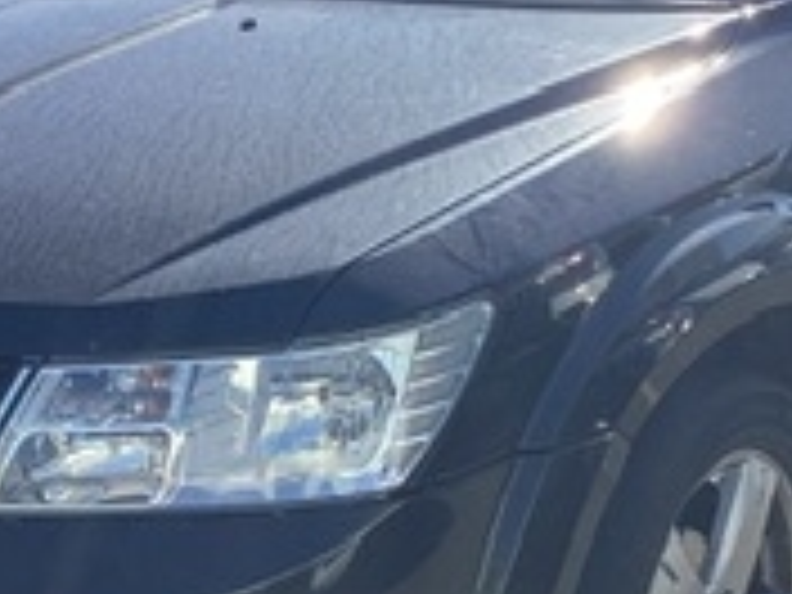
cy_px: 284
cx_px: 378
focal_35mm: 113
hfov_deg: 17.4
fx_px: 2585
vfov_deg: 13.1
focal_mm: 3.3
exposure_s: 1/1018
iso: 25
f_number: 2.4
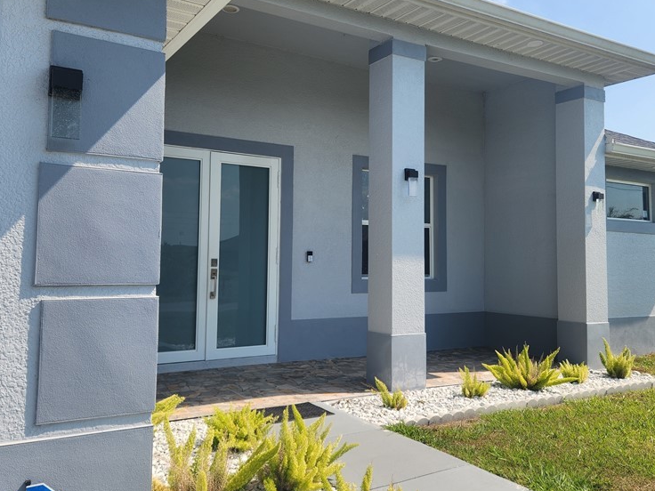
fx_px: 606
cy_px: 218
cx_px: 338
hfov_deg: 56.8
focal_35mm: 32
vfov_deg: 44.1
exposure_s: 1/1297
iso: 20
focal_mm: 5.4
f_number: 1.8
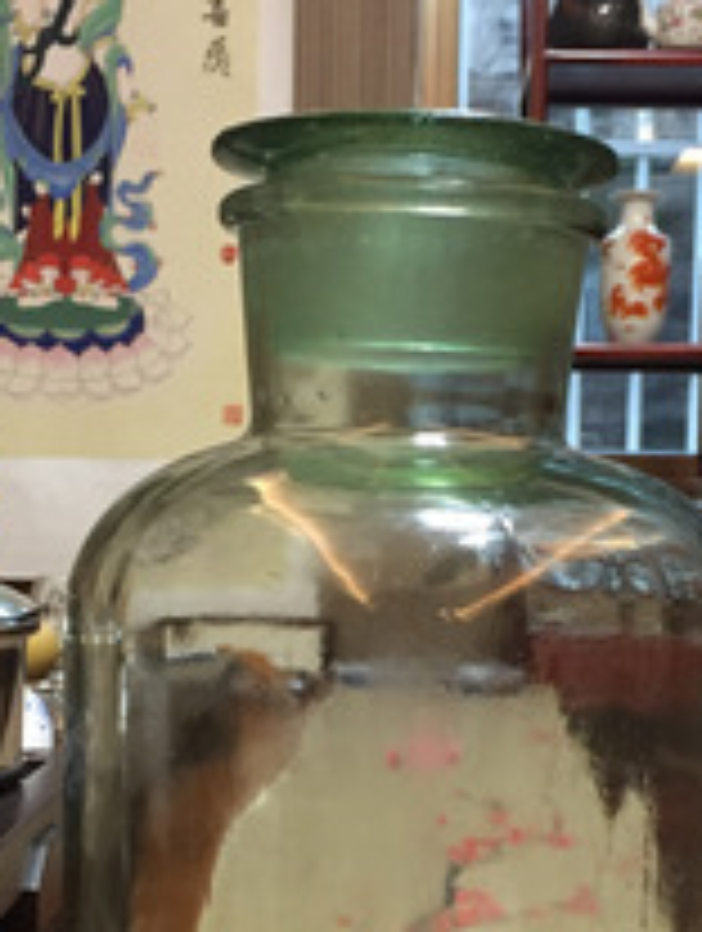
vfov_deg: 30.5
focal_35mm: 63
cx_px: 378
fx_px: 1698
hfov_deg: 23.3
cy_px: 612
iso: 250
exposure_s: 1/25
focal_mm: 4.15
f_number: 2.2
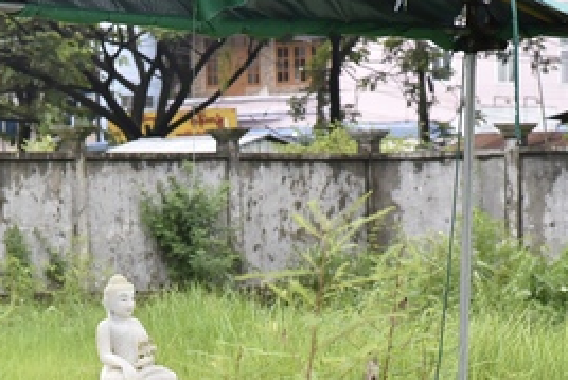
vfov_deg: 4.7
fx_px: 4594
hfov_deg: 7.1
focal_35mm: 291
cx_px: 119
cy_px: 445
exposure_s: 1/1250
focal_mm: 120
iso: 1250
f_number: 7.1
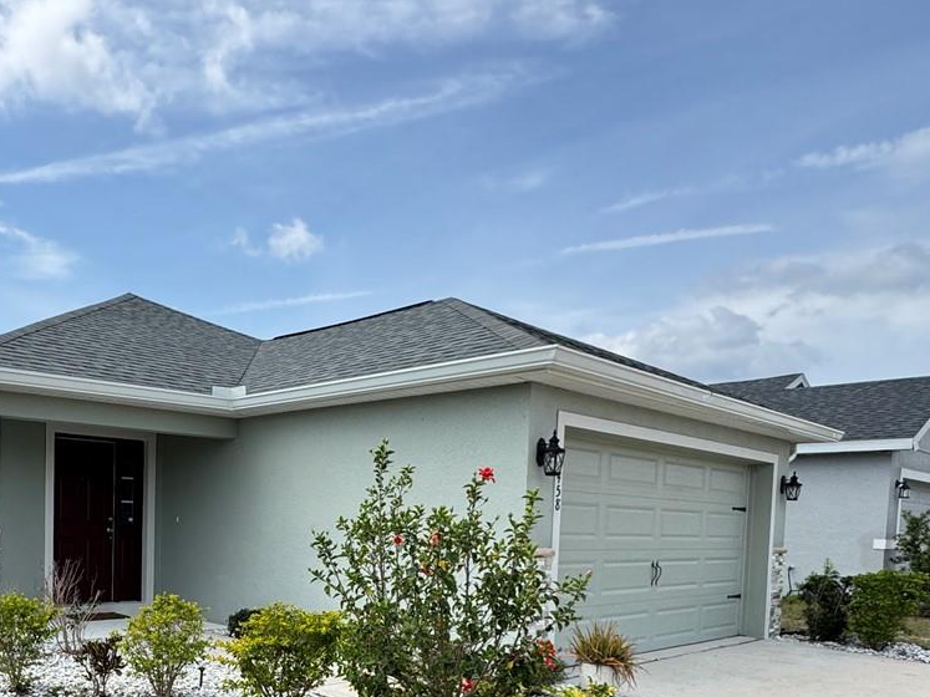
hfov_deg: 56.7
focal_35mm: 30
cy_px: 565
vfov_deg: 44.3
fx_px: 806
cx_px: 223
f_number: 2.2
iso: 40
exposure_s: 1/804
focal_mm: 2.22
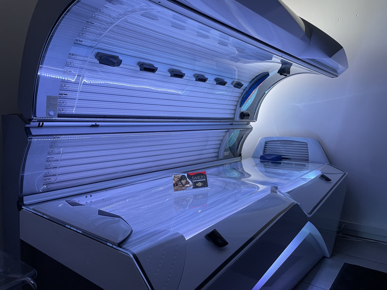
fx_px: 291
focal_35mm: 26
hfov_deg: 67.3
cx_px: 194
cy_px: 145
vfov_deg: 53.1
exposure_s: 1/50
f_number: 1.6
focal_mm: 4.2
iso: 100
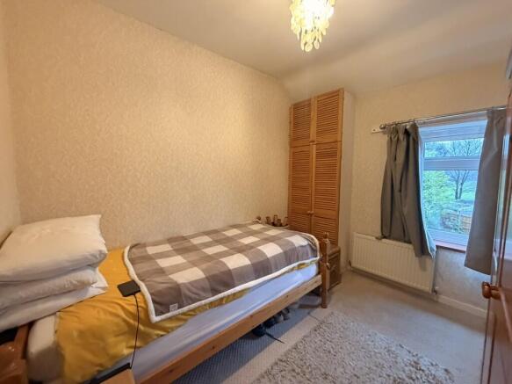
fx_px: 207
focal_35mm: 14
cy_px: 192
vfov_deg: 85.7
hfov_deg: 102.1
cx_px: 256
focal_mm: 2.22
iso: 500
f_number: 2.2
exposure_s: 1/50
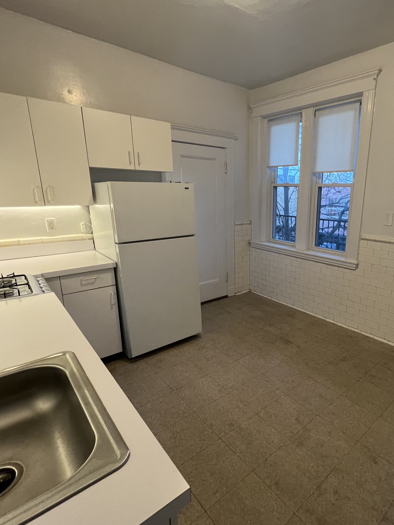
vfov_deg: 87.7
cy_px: 267
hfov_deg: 69.5
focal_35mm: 18
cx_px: 263
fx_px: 273
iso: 200
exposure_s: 1/63
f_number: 1.8
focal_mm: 1.57
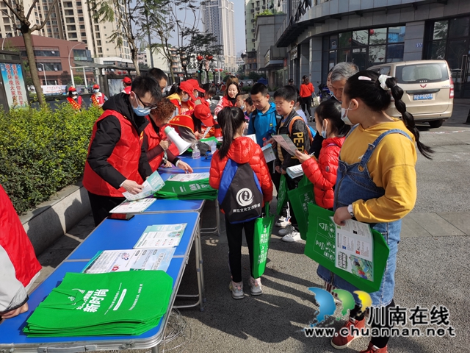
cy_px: 176
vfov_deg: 51.4
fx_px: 367
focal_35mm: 27
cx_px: 235
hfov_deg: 65.3
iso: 50
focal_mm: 5.58
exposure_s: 1/2336
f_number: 1.8
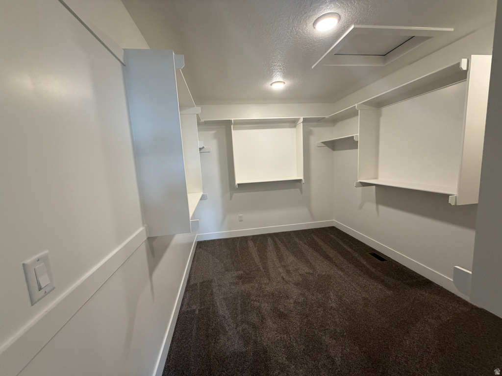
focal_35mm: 14
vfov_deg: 85.7
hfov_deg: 102.1
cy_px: 188
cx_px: 251
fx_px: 203
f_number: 2.2
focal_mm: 2.22
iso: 250
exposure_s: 1/120
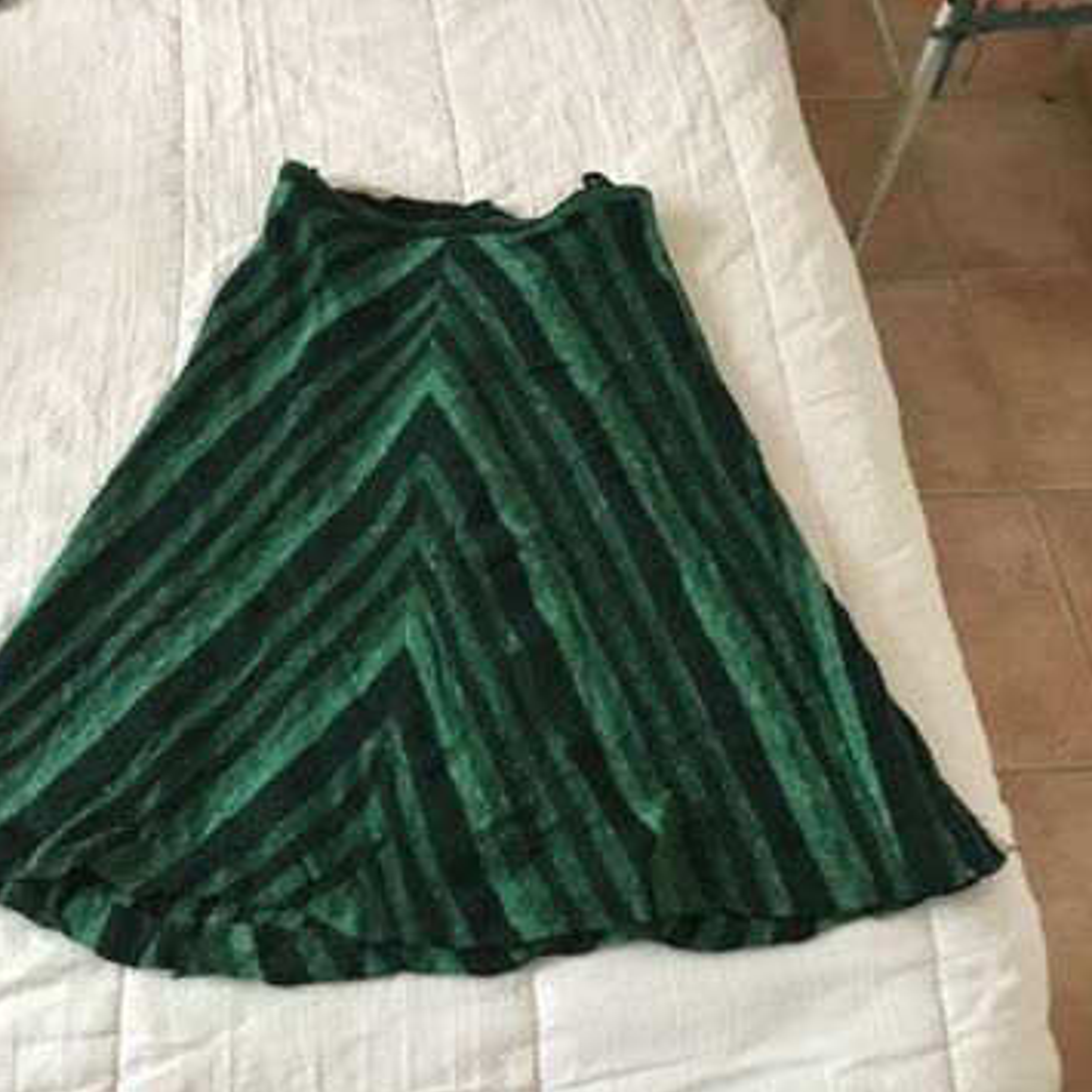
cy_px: 551
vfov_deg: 44.9
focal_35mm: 37
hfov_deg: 44.5
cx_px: 406
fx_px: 1321
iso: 160
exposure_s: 1/33
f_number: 2.4
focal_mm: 3.3
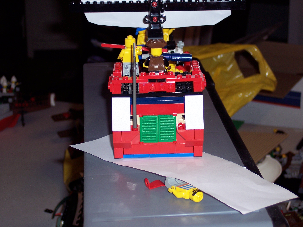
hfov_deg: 21.5
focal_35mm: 91
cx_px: 152
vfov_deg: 16.2
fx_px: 797
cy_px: 114
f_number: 4.1
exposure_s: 1/90
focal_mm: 18.7
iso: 100
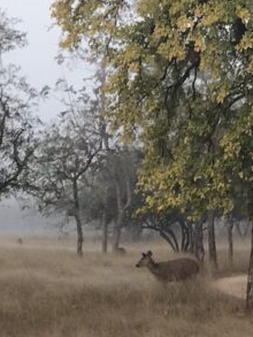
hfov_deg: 7.4
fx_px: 1938
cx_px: 315
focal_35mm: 199
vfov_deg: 9.9
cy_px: 135
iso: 20
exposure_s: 1/110
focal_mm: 6.6
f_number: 2.8
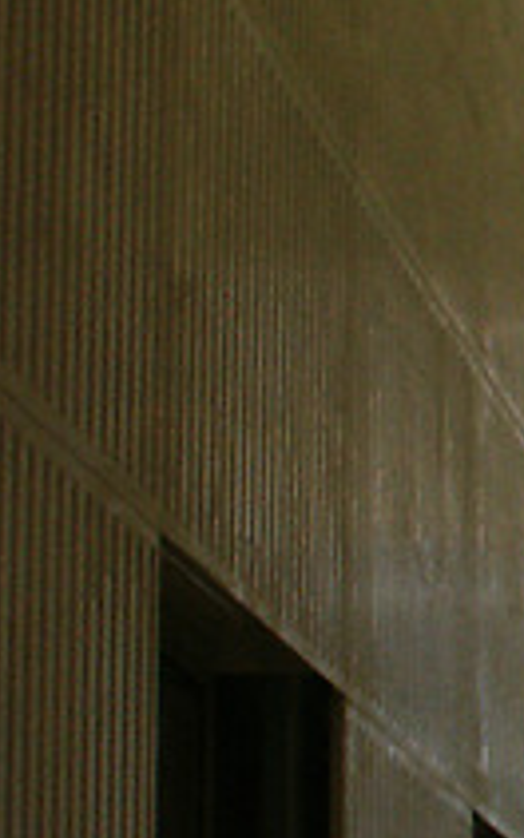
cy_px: 469
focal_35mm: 158
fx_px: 3608
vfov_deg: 13.2
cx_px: 1161
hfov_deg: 7.8
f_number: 3
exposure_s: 1/45
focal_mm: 7.18
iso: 100
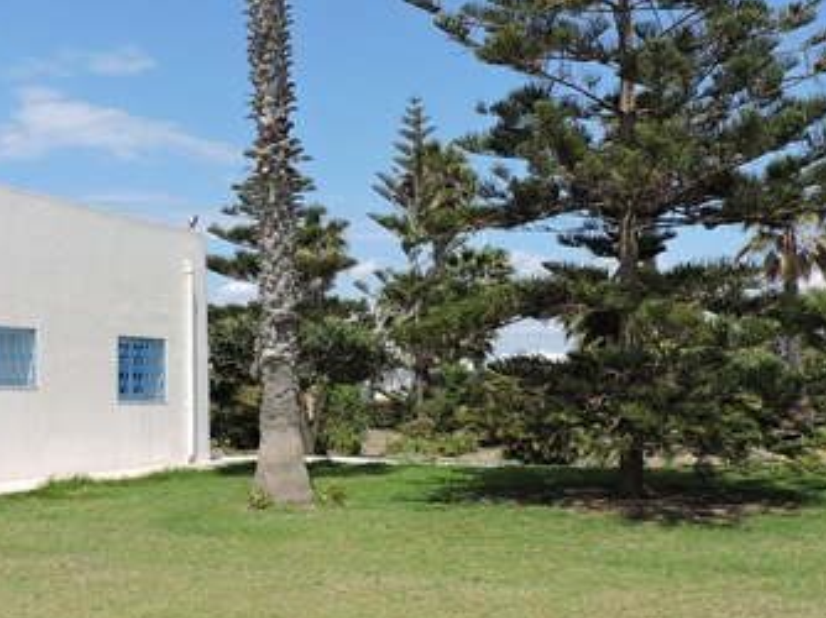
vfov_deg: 31.5
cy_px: 274
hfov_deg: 41.2
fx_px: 1097
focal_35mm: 46
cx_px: 366
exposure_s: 1/1000
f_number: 3.7
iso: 100
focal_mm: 4.3
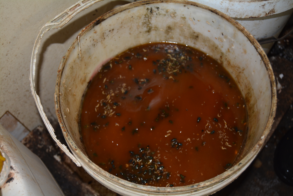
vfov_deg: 34.2
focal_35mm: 39
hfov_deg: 49.6
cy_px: 98
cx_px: 146
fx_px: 317
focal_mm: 26
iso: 560
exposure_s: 1/60
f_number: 4
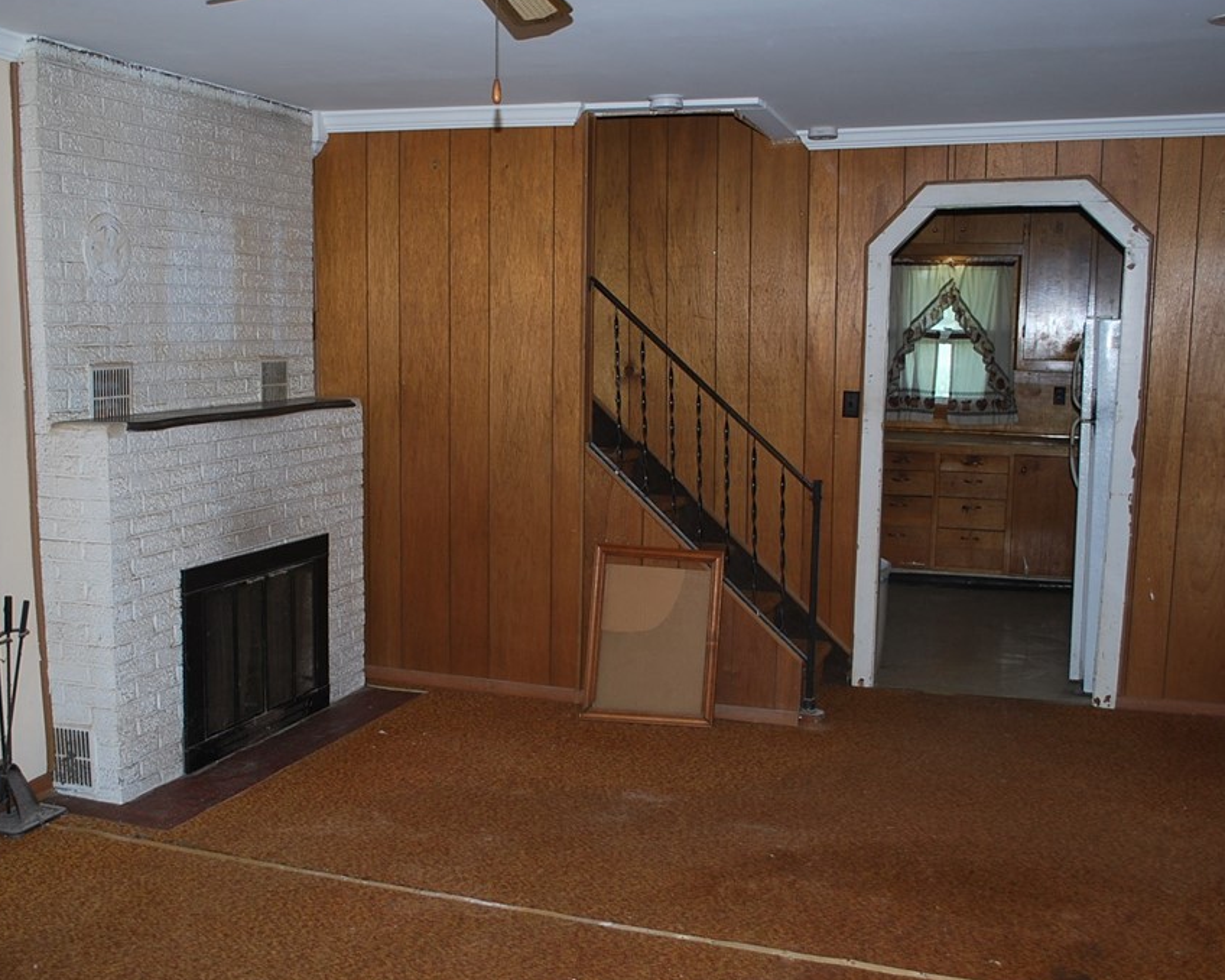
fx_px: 1305
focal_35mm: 36
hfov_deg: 50.3
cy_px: 502
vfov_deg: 41.1
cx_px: 576
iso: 200
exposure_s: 1/60
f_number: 3.8
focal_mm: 20
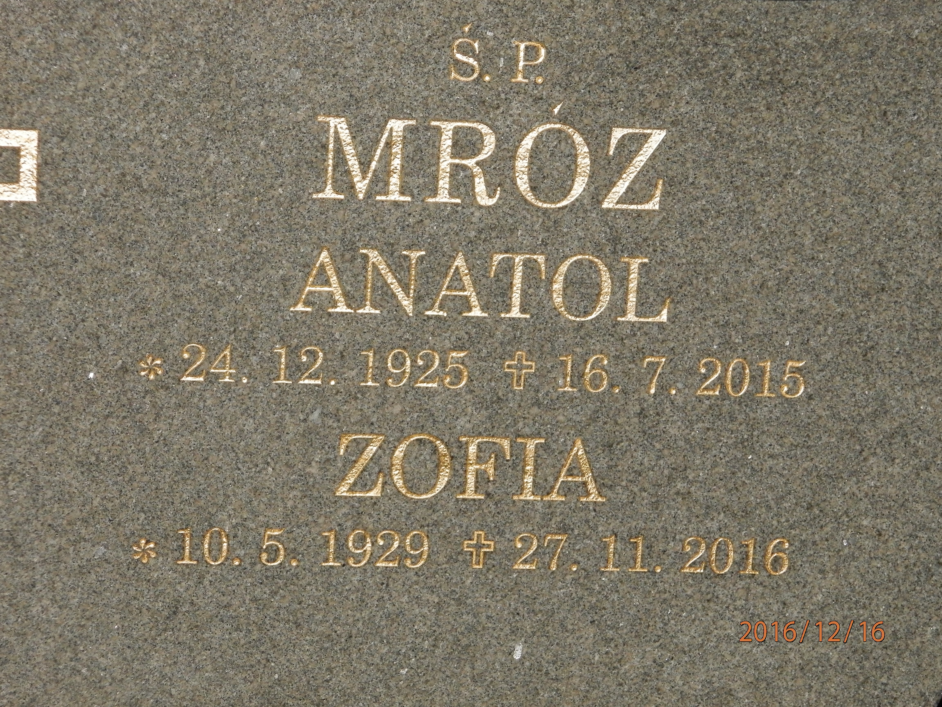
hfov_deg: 18.5
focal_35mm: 106
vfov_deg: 14.0
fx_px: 2885
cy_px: 354
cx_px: 471
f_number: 4.5
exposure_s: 1/50
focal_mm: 19
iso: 320
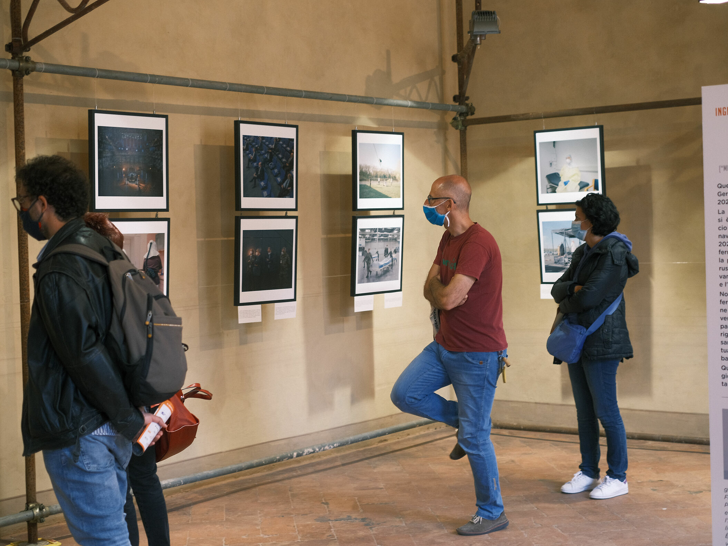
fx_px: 1220
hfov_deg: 33.2
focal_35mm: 58
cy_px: 276
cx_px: 376
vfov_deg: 25.2
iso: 320
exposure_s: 1/90
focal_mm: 35
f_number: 2
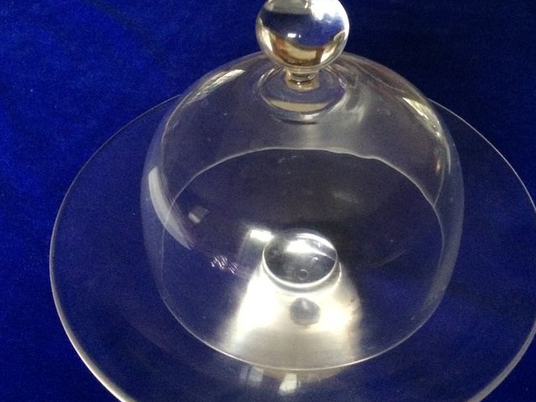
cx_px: 304
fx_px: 650
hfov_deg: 44.7
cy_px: 183
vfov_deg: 34.3
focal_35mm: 42
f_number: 2.2
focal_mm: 4.12
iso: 500
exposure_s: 1/15
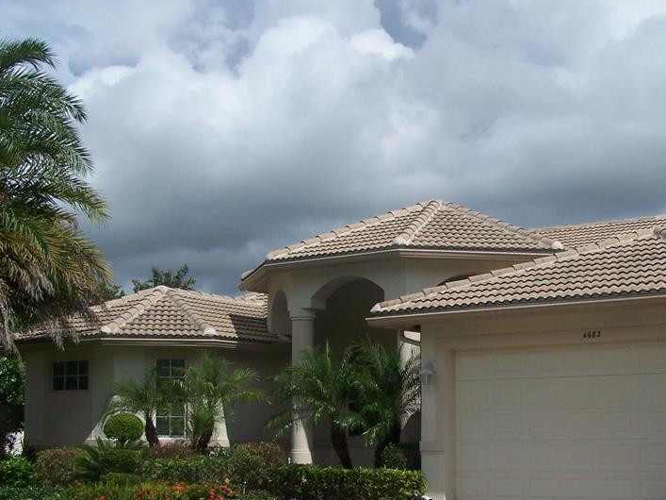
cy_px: 329
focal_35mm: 55
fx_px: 1058
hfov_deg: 34.5
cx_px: 459
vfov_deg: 26.4
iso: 80
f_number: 5.6
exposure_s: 1/800
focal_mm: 6.3
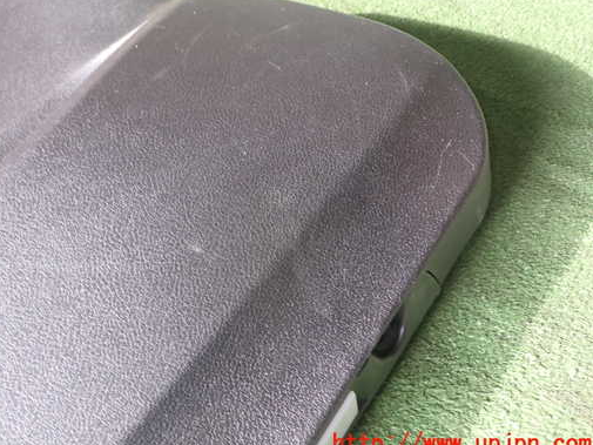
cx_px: 245
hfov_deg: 48.7
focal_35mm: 38
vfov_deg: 37.7
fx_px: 651
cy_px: 195
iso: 200
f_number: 2.4
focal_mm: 5.79
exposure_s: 1/40
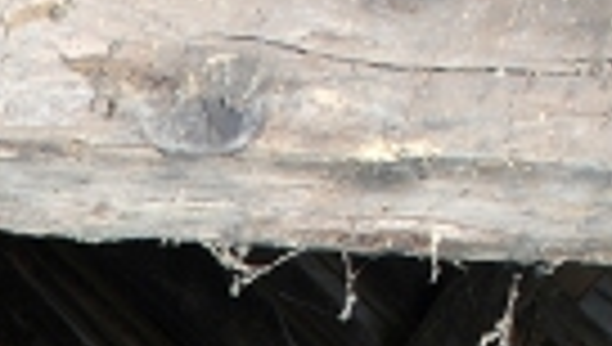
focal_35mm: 124
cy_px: 1074
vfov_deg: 8.2
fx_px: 2015
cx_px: -176
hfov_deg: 16.4
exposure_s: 1/5
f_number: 8
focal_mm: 14
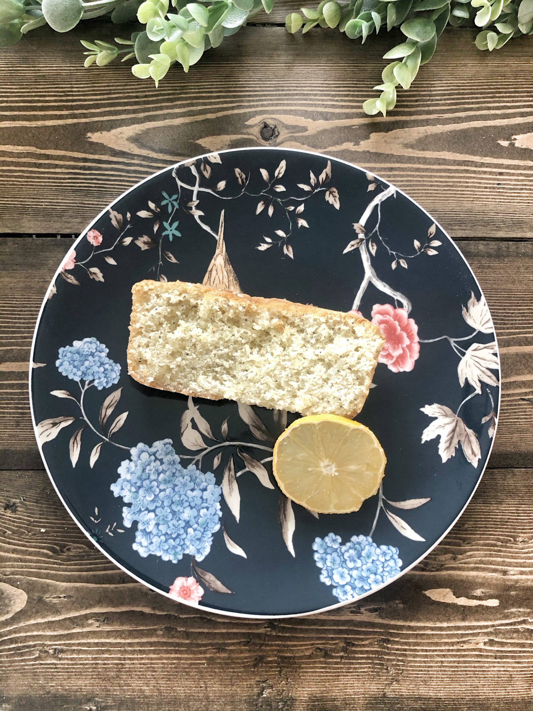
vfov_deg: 63.4
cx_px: 266
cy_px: 356
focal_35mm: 28
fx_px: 575
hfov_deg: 49.7
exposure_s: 1/15
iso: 50
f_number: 1.8
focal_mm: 4
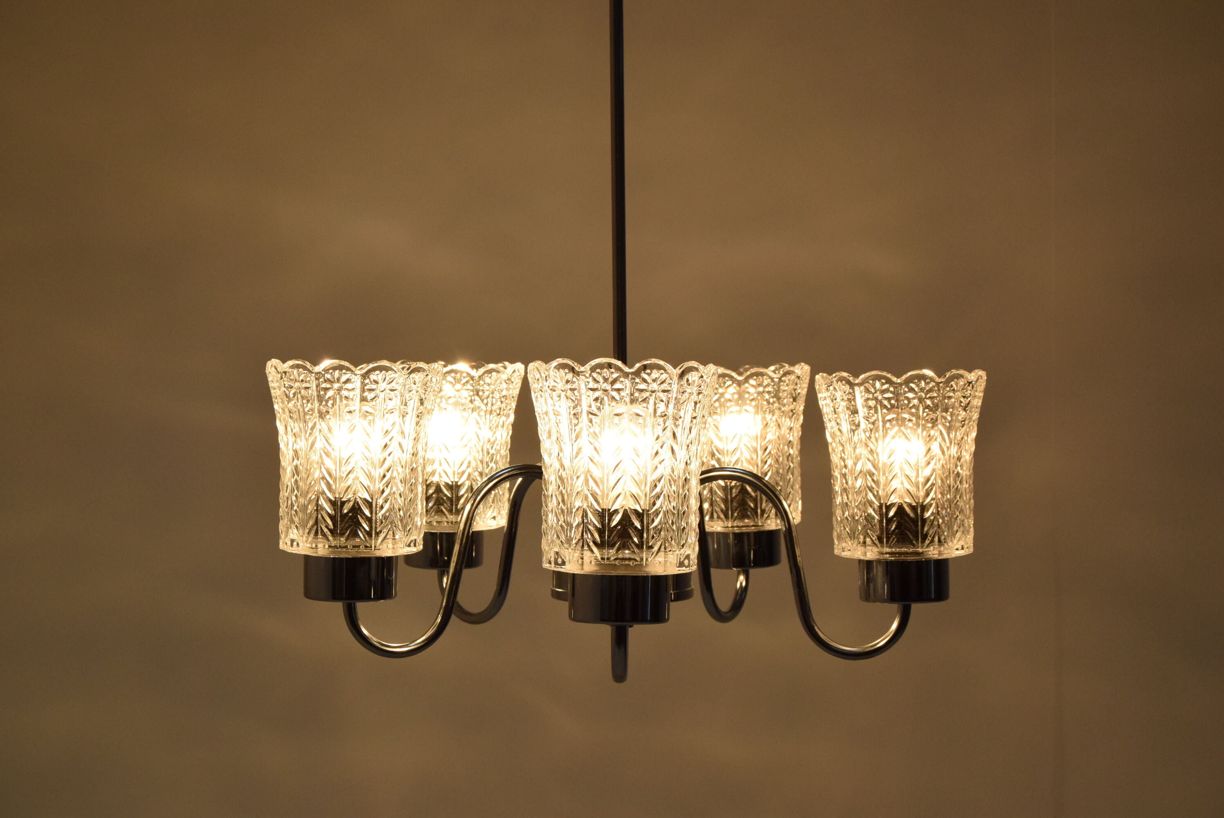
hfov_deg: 35.0
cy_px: 409
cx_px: 612
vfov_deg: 23.8
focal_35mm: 57
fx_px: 1939
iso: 1600
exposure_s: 1/320
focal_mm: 38
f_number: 9
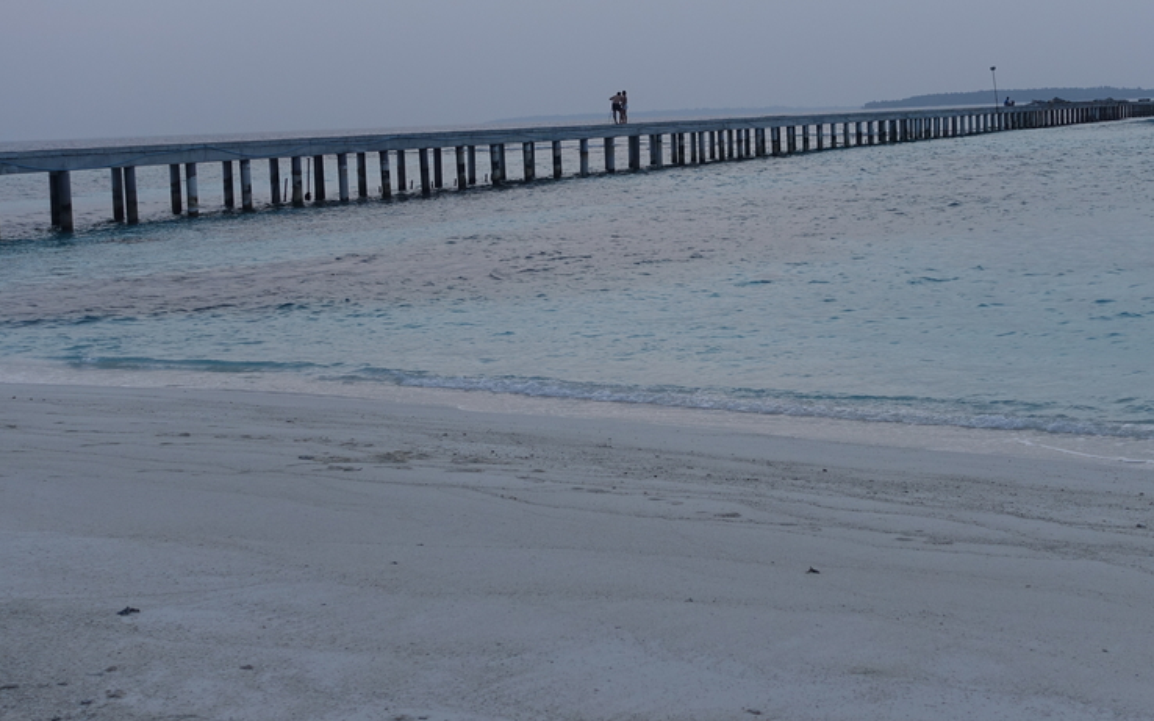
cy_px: 341
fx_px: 1950
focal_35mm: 62
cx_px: 649
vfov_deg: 20.9
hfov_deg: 32.9
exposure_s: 1/80
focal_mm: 14.9
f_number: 3.2
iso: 125
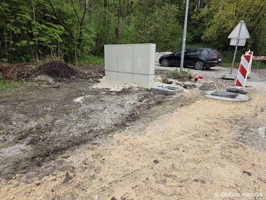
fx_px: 177
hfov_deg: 73.9
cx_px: 133
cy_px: 100
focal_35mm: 23
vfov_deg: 58.9
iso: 32
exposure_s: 1/359
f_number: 1.7
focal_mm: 6.3
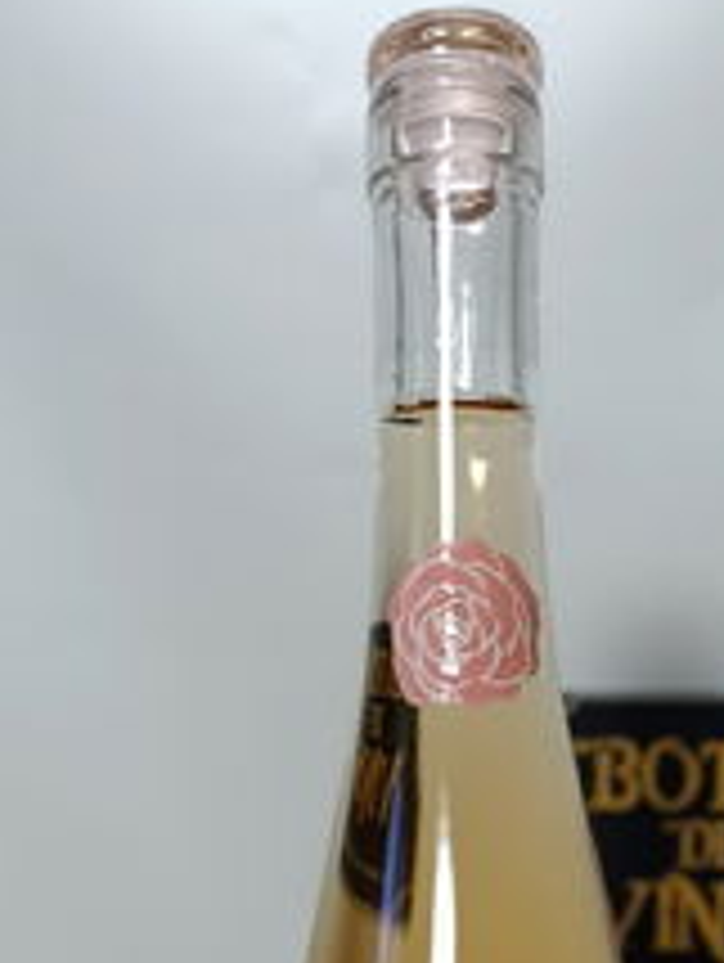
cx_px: 463
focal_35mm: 57
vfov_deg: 29.4
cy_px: 1132
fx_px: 1586
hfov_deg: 25.6
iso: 80
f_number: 1.65
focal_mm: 6.11
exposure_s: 1/100
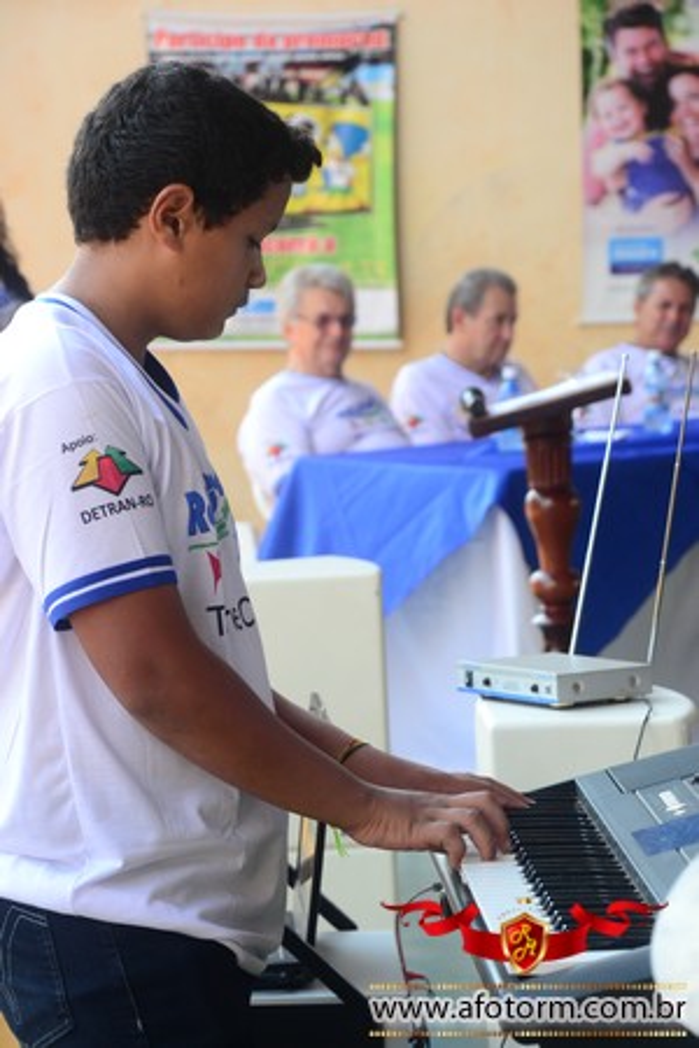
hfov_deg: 9.1
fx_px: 4368
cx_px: 350
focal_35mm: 150
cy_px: 524
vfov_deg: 13.7
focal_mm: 100
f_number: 8
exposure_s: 1/160
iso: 400
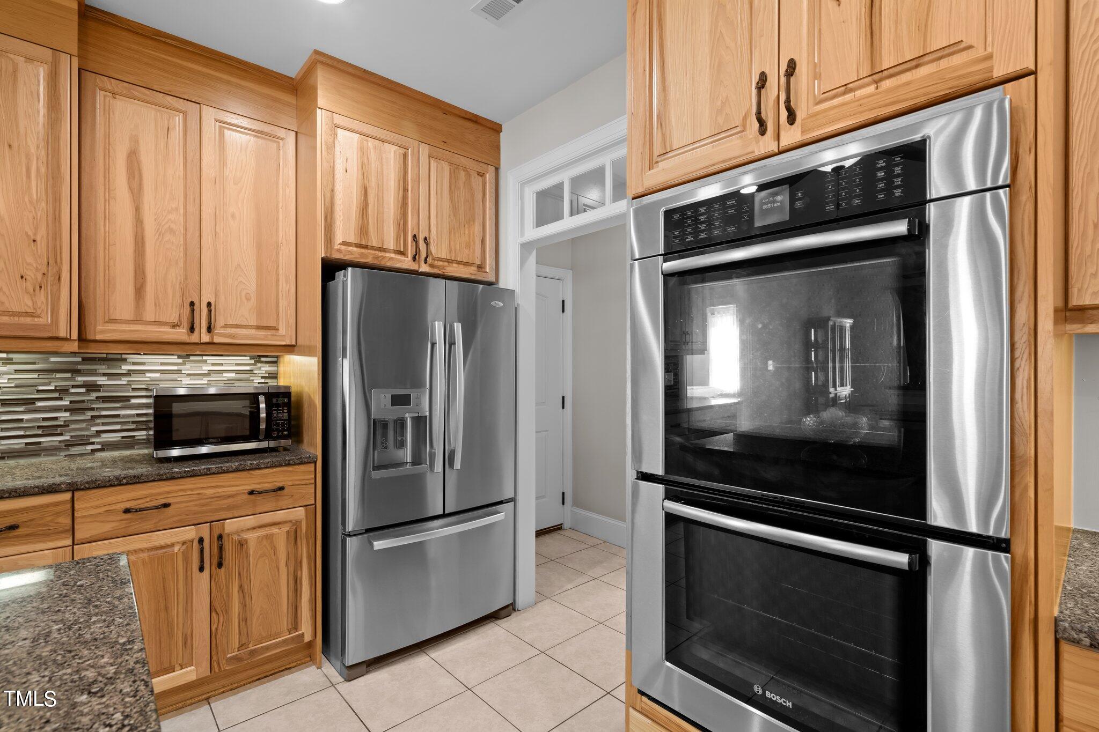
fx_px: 488
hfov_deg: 96.7
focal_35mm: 16
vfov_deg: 73.7
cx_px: 550
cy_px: 366
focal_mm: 16
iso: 400
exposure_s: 1
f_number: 8
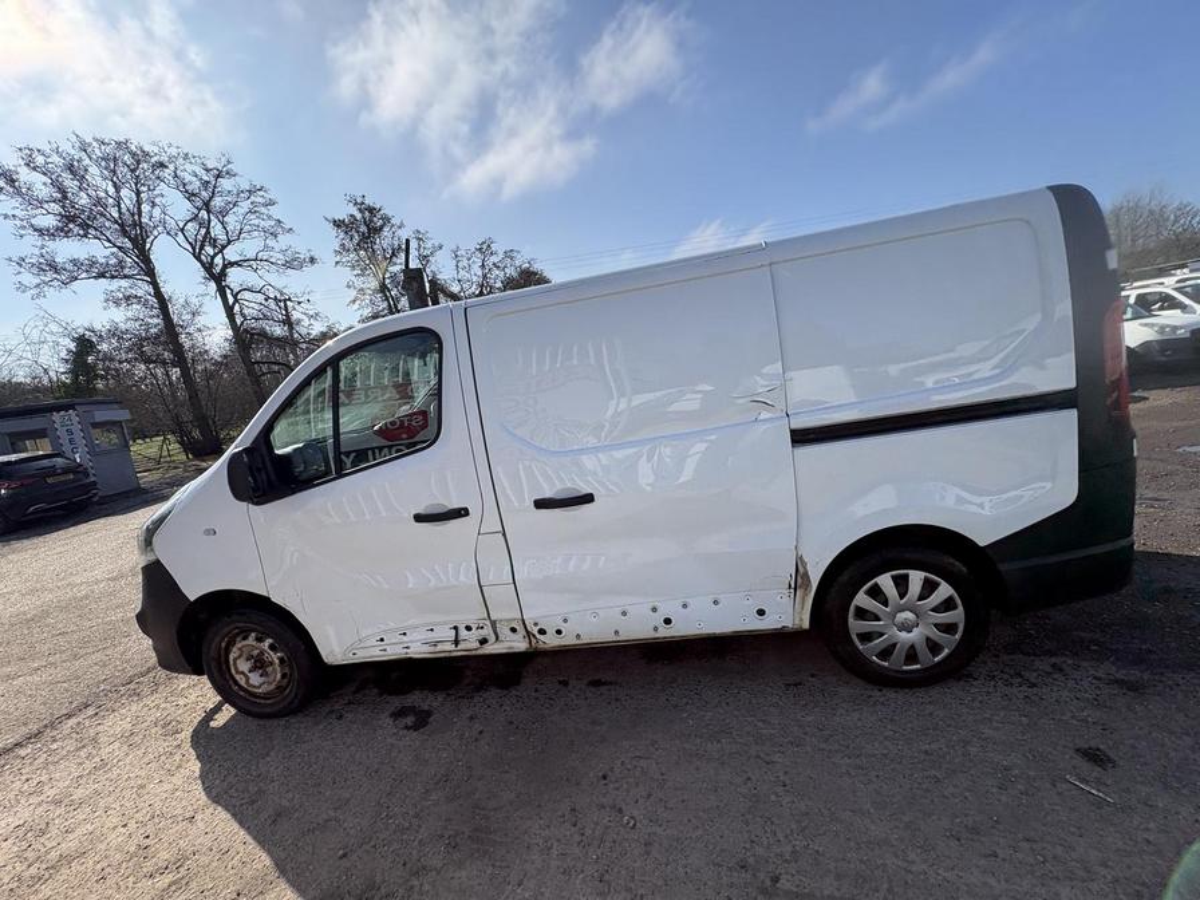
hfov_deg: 102.1
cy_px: 450
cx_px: 600
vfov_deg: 85.7
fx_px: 485
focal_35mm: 14
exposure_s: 1/1506
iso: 40
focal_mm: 2.22
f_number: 2.2
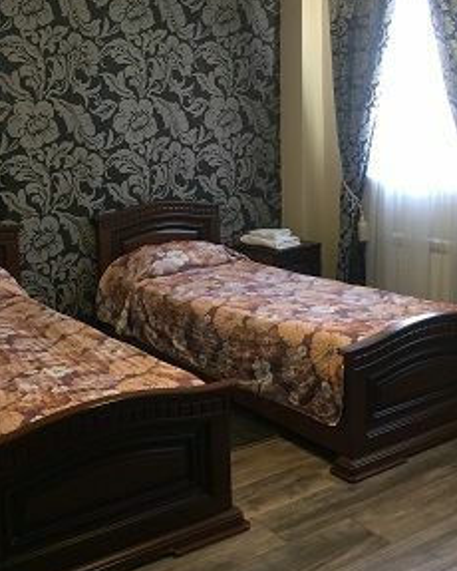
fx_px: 709
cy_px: 189
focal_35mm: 42
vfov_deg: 43.2
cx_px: 141
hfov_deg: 35.3
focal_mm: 4.15
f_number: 2.2
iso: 160
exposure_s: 1/33
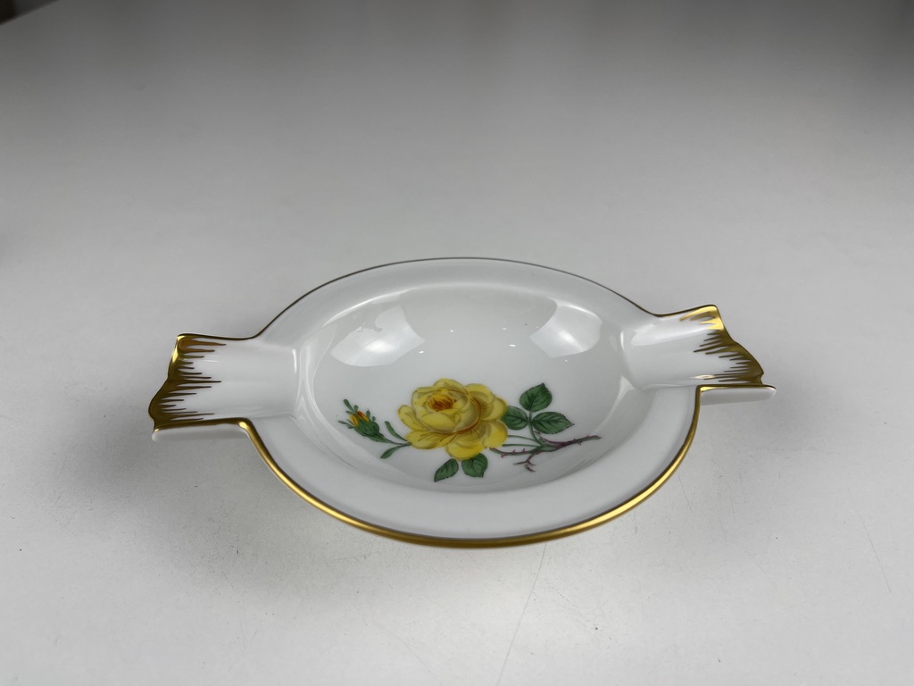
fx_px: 660
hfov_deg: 69.4
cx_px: 457
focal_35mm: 25
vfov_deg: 54.9
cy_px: 343
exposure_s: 1/332
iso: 32
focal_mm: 5.1
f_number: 1.6
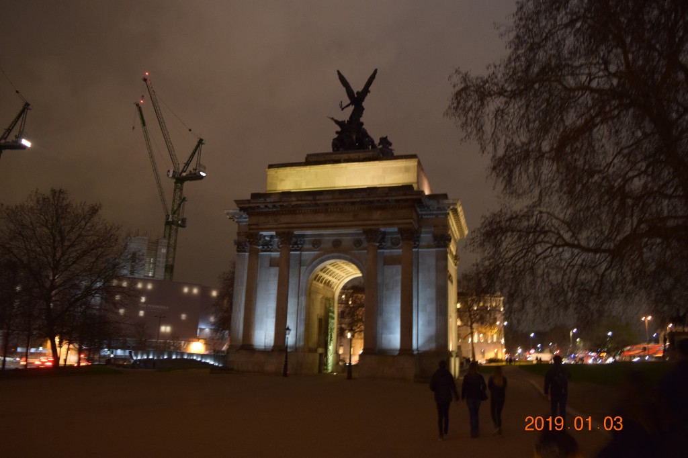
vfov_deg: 47.9
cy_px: 229
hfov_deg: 67.4
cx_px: 344
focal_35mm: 27
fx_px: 516
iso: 1600
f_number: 3.5
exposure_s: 1/6
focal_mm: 18
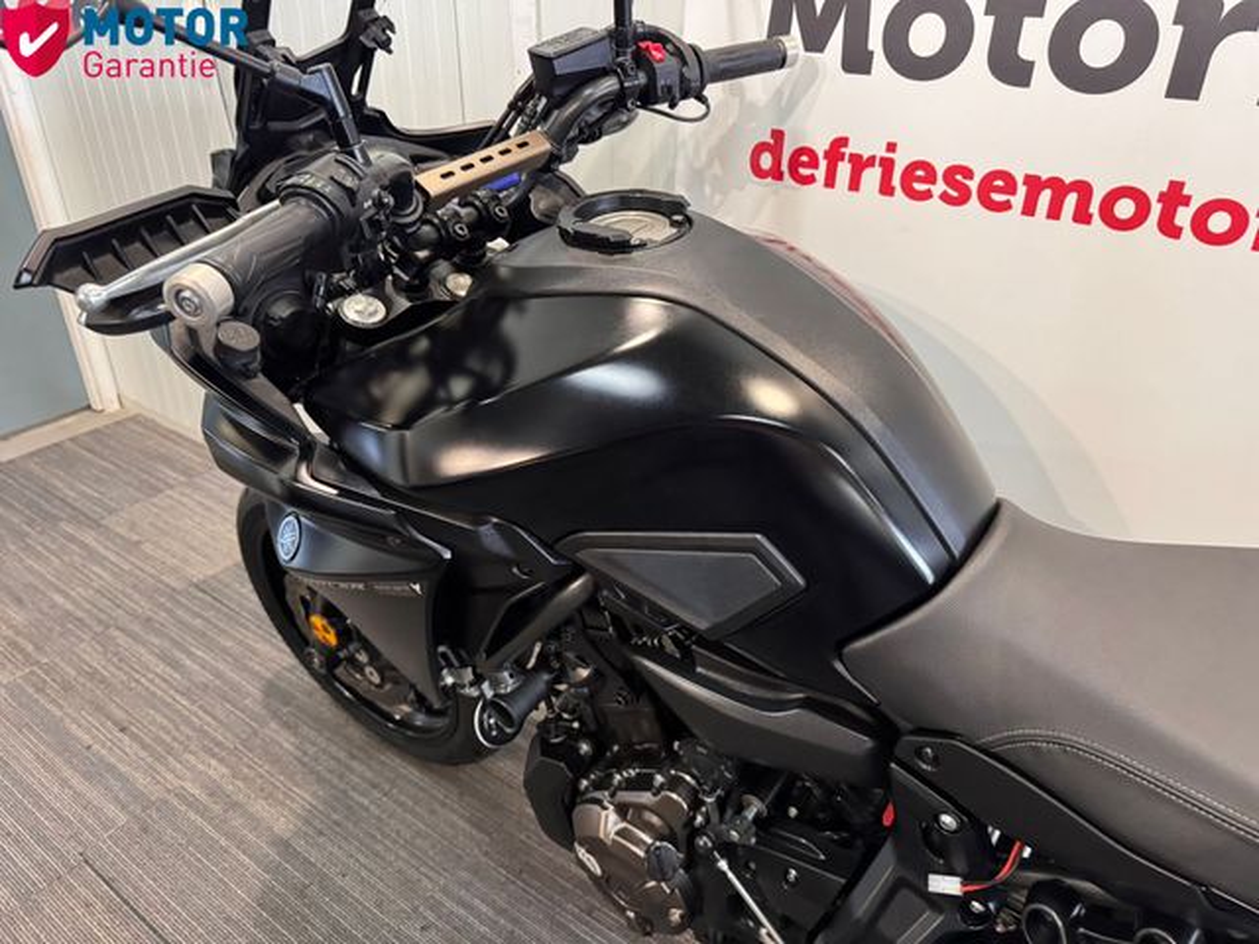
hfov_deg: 71.6
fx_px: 873
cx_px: 630
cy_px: 472
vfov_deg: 56.8
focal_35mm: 24
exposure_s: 1/50
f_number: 1.78
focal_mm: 6.76
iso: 800
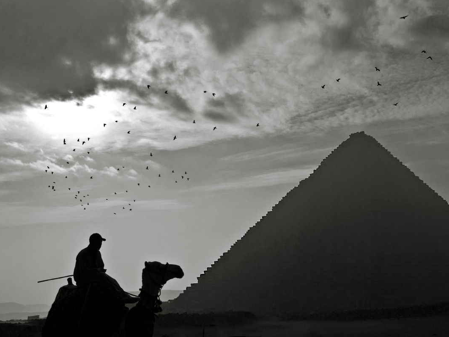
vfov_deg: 28.0
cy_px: 168
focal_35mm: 52
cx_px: 221
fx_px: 674
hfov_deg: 36.8
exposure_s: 1/350
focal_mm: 32
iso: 100
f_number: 11
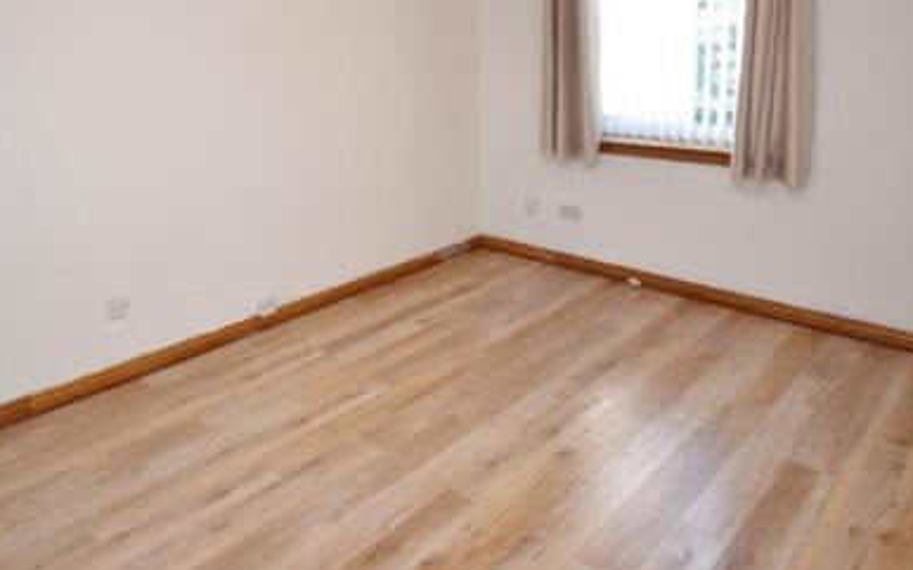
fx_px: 647
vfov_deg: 45.7
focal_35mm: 26
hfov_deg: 69.9
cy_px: 136
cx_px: 376
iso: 100
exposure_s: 1/40
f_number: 4.5
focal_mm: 10
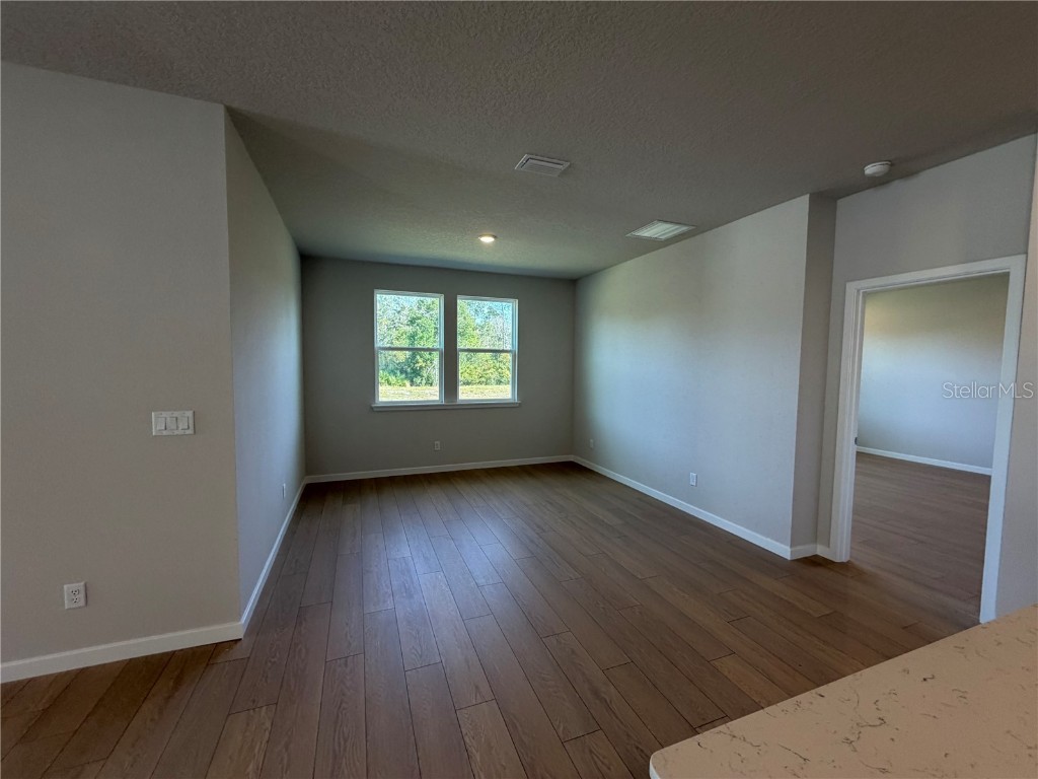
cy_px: 390
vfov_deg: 85.7
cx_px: 519
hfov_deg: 102.1
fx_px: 420
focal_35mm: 14
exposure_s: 1/120
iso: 160
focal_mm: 2.22
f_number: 2.2
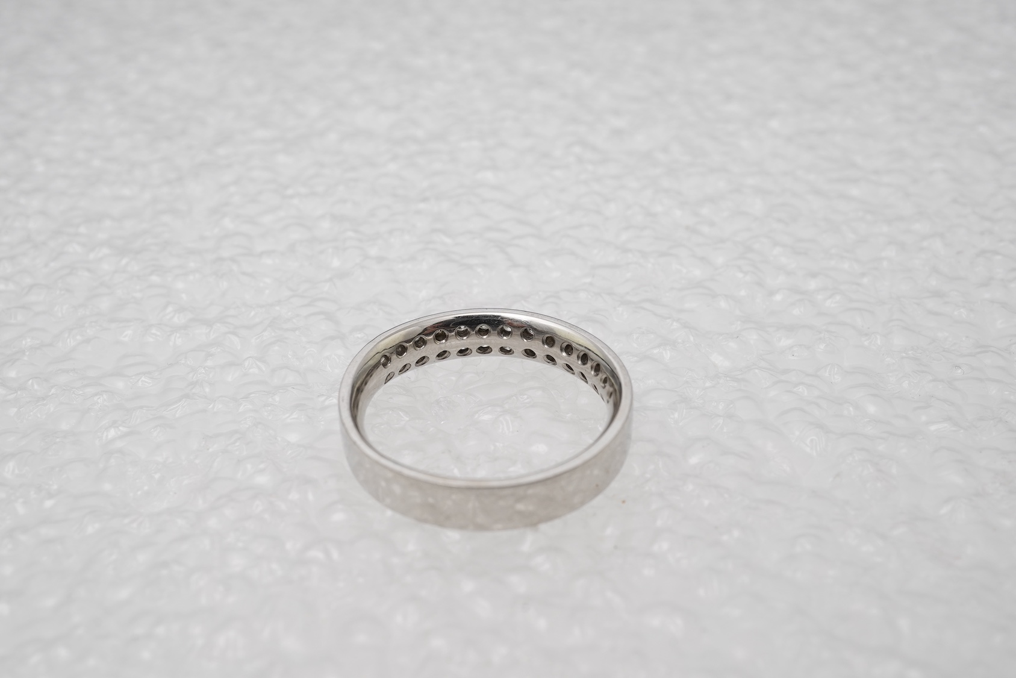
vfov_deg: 29.9
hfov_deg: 43.6
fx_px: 1270
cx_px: 508
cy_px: 339
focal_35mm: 45
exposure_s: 1/125
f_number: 22
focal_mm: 30
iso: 400
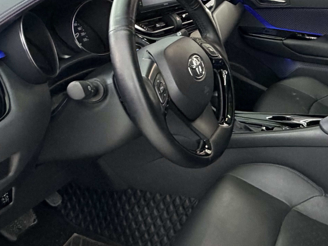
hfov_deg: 41.8
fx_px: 398
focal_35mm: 42
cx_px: 284
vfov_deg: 34.3
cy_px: 106
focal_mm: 2.22
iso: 500
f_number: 2.2
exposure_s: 1/60
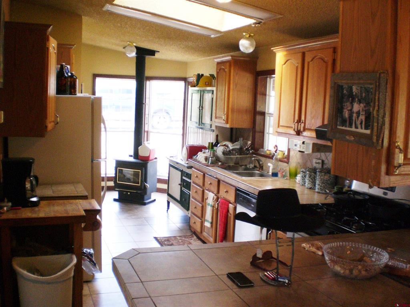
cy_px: 154
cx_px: 205
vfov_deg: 37.7
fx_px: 450
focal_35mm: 38
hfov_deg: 49.0
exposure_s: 1/80
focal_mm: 6.3
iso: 200
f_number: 3.1
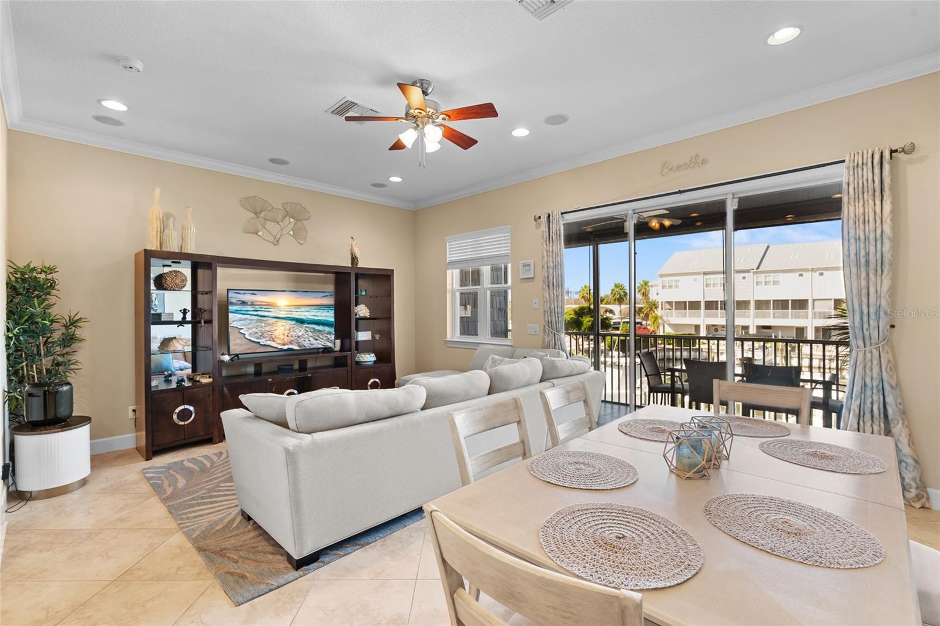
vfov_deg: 73.7
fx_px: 418
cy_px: 313
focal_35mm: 16
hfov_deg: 96.7
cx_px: 470
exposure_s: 2.5
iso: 250
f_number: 9
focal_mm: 16
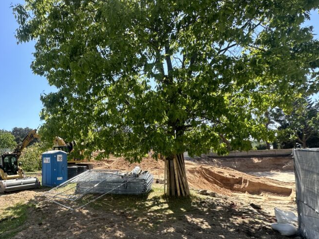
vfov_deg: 60.4
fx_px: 203
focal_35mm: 22
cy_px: 148
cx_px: 90
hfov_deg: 72.4
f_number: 2.2
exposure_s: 1/997
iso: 40
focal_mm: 2.22
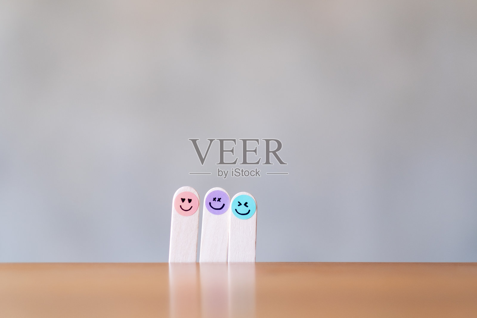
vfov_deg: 16.3
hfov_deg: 24.2
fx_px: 1113
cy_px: 159
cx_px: 238
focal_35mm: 84
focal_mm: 56
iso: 200
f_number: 1.2
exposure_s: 1/300
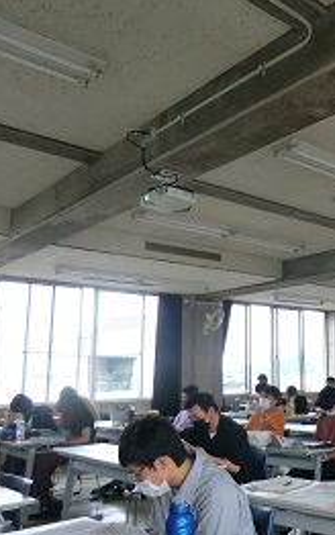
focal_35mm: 35
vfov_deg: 55.3
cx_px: 325
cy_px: 272
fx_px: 511
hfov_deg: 33.6
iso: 125
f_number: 3.2
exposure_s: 1/60
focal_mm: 4.3
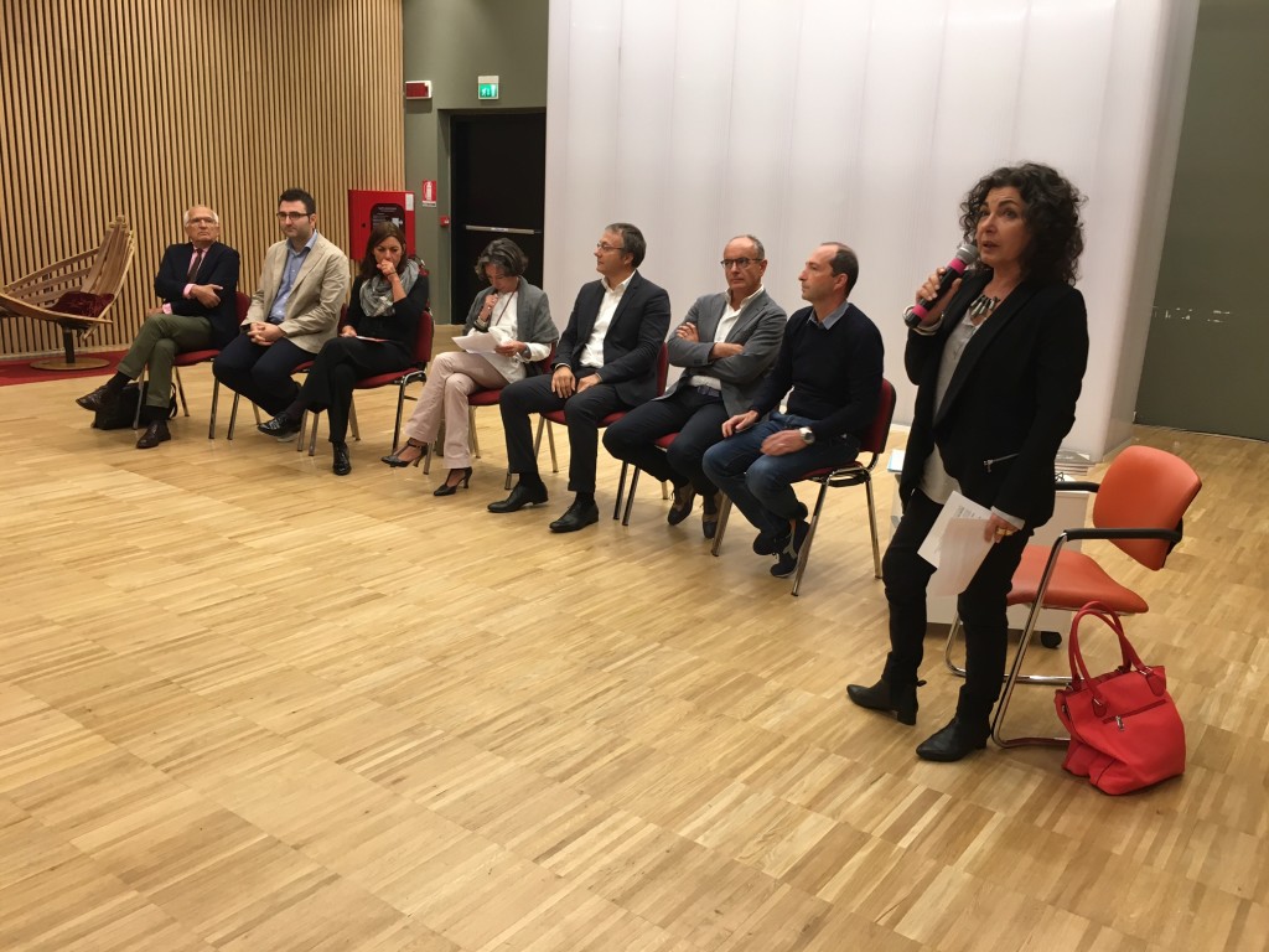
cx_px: 634
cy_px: 476
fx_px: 1063
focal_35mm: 29
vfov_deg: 48.2
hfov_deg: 61.7
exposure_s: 1/33
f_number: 2.2
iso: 64
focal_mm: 4.15
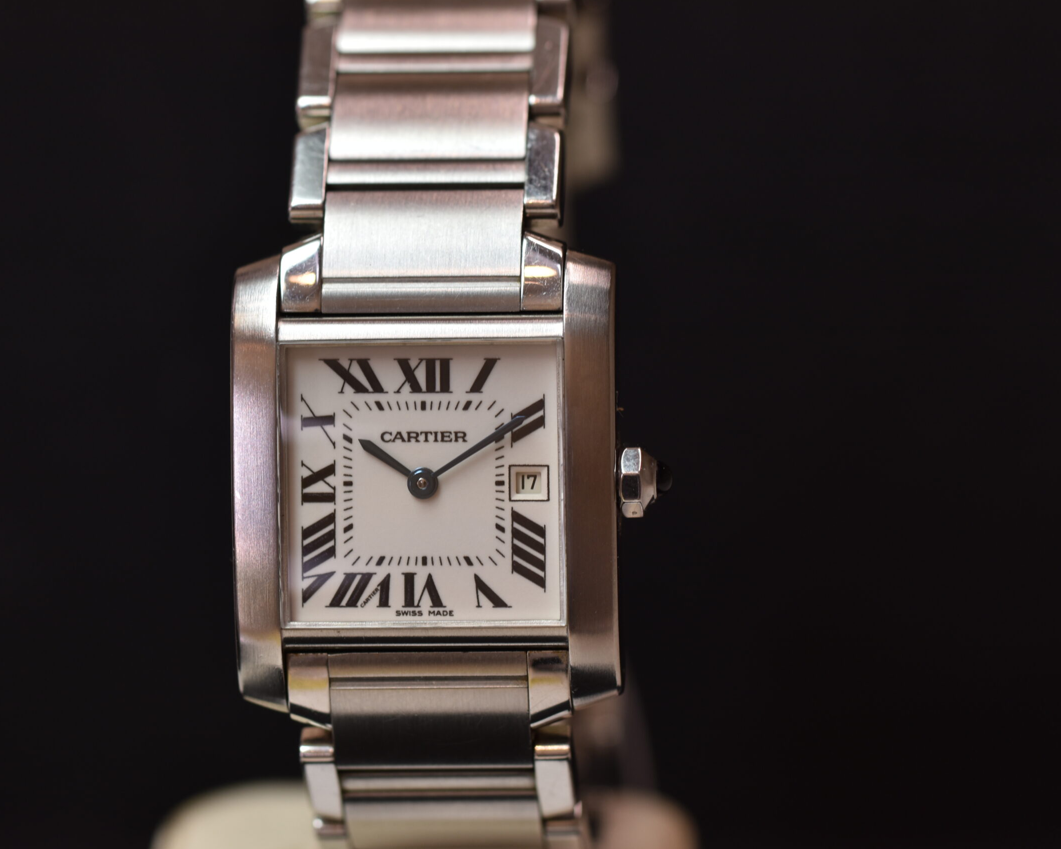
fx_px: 4804
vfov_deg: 10.1
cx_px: 469
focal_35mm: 153
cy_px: 425
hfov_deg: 12.6
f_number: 5
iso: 100
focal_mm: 90
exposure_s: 1/60
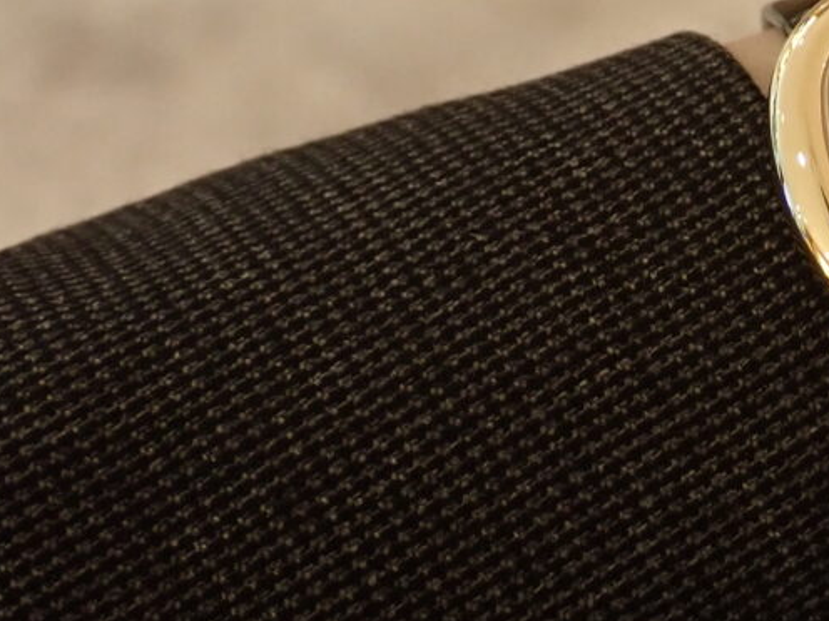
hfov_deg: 15.7
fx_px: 2898
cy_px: 162
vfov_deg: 12.2
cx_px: 994
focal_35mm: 121
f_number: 3.2
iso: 400
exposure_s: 1/50
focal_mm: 9.01
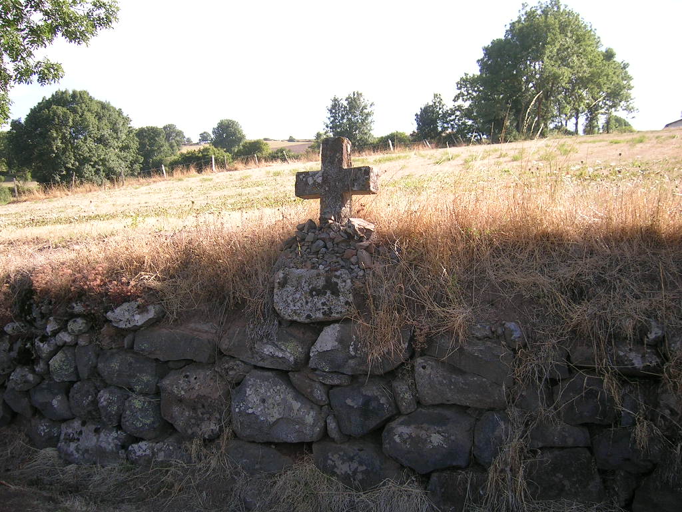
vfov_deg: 40.7
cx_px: 341
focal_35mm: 35
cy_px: 256
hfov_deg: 52.6
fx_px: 690
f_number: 2.8
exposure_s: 1/322
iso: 50
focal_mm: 5.4
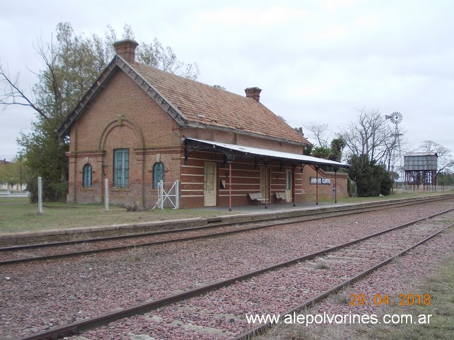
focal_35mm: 38
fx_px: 498
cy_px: 170
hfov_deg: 49.0
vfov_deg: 37.7
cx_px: 227
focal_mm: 5.3
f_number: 3.1
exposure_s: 1/320
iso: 80
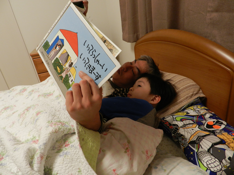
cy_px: 88
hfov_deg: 73.9
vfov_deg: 58.9
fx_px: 155
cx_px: 117
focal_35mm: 23
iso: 280
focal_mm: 4
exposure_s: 1/30
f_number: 3.4
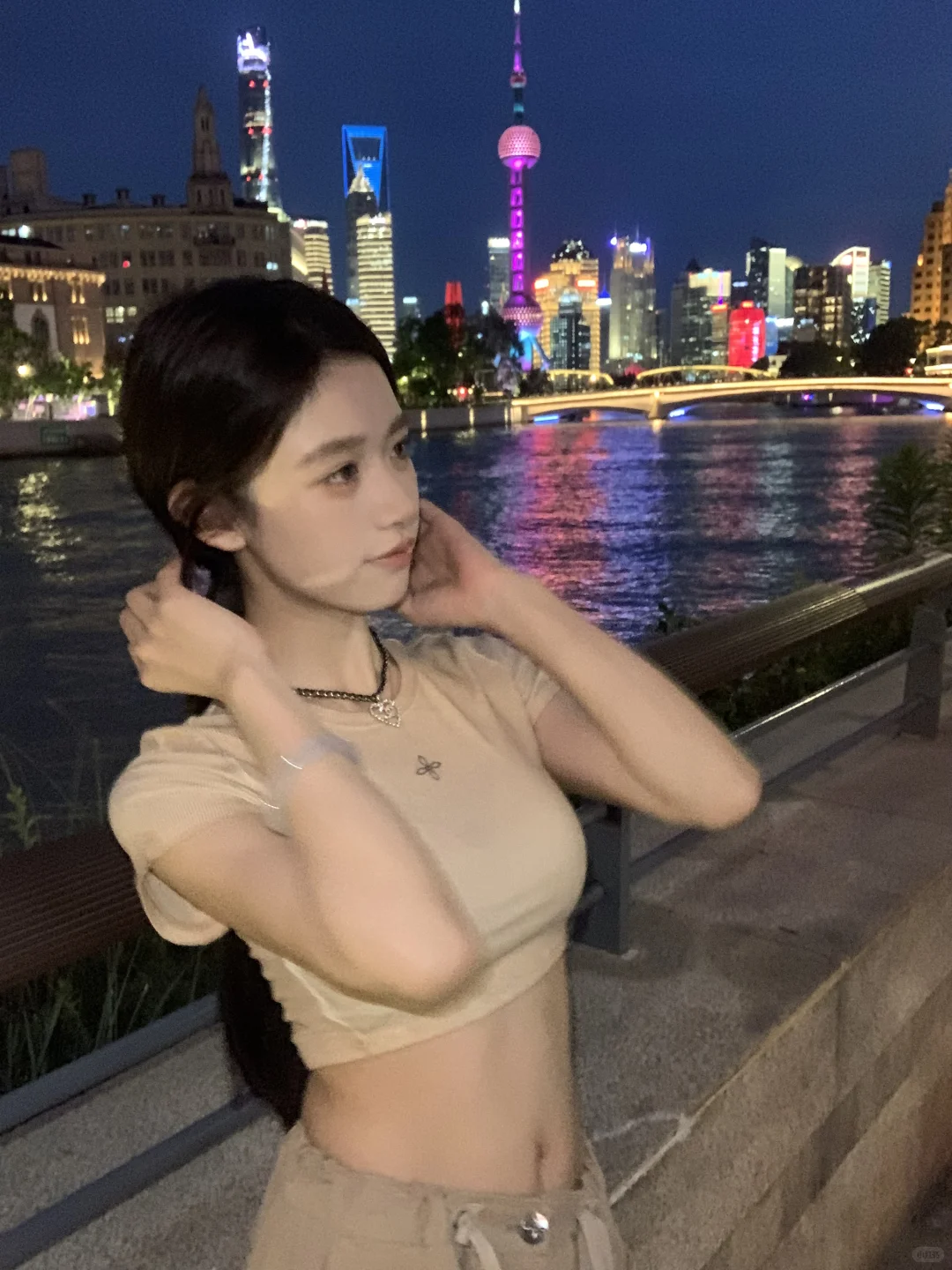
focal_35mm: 32
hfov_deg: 44.2
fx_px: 1173
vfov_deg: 56.8
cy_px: 635
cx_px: 476
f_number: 2.2
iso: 640
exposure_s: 1/15
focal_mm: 2.87
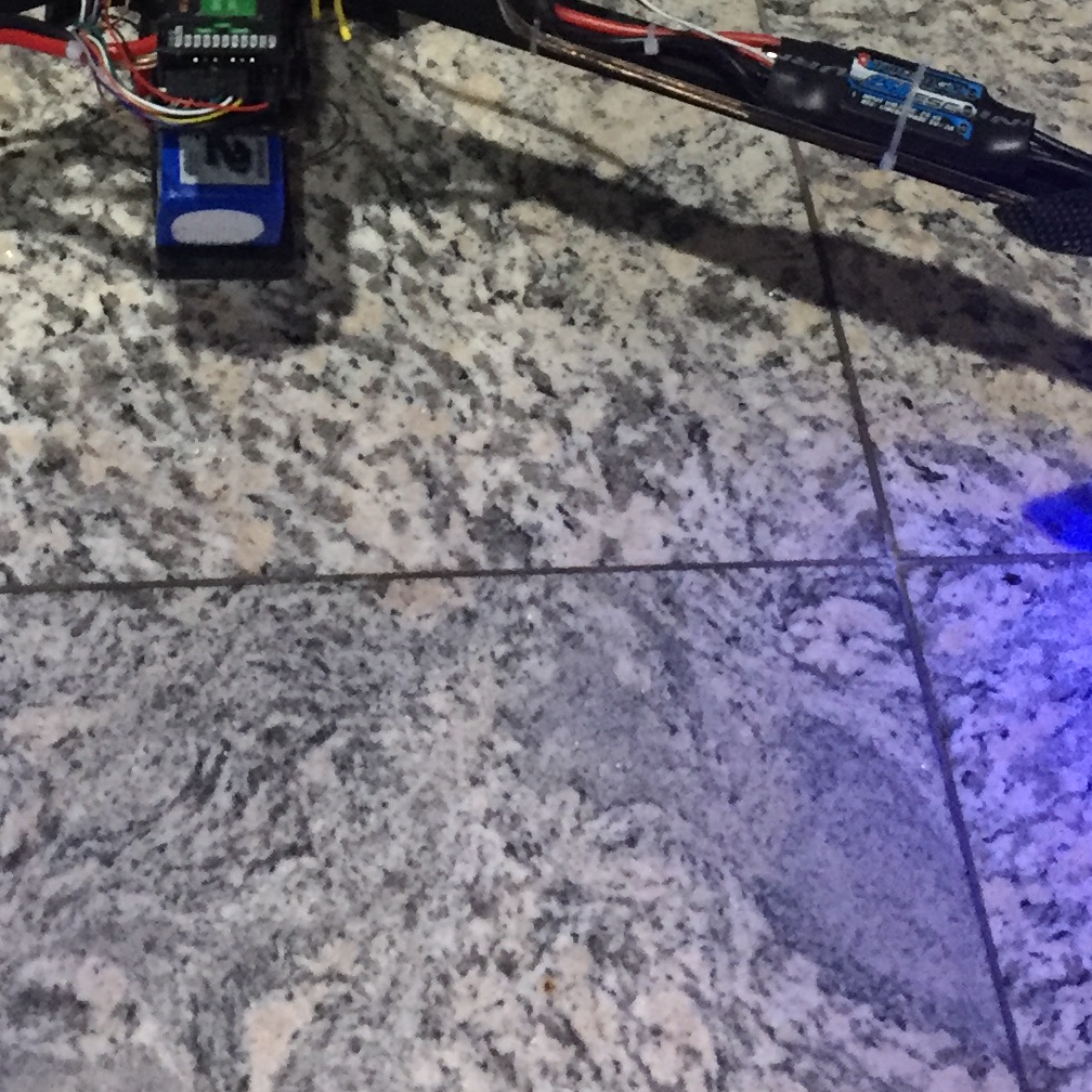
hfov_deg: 20.7
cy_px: -16
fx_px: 2962
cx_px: 283
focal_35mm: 83
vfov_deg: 20.2
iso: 250
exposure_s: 1/20
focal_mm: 4.15
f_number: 2.2
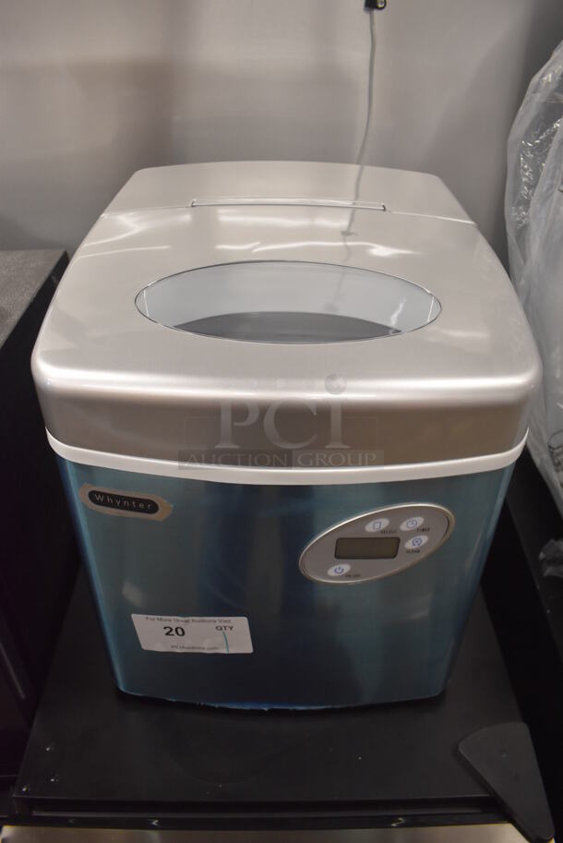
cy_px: 422
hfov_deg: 48.0
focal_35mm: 27
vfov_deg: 67.3
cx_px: 282
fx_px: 632
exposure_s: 1/125
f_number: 3.5
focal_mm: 18
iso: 1400
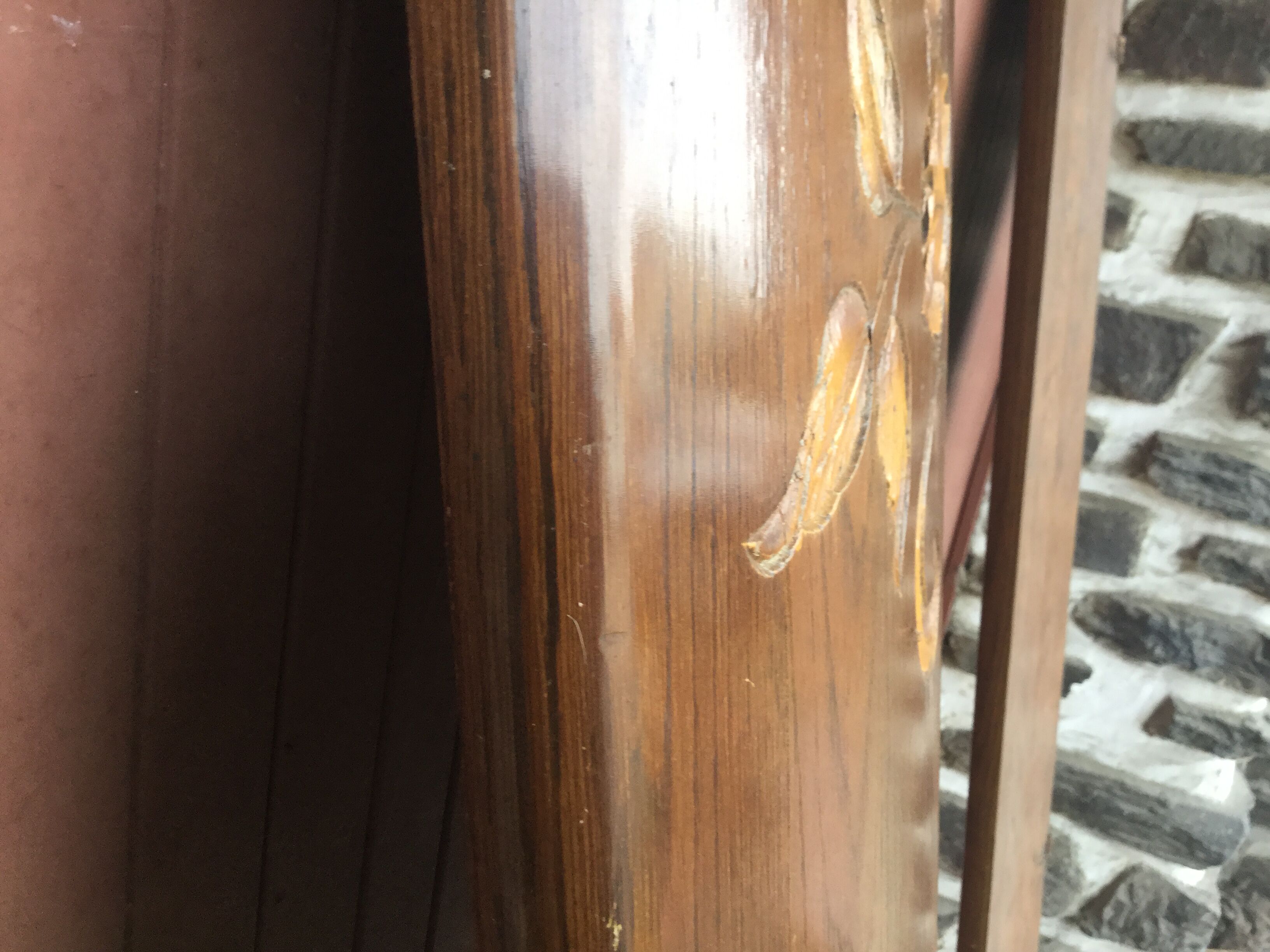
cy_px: 476
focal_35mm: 31
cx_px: 635
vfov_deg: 45.4
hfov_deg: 58.4
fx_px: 1137
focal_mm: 3.3
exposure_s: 1/33
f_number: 2.4
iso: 64
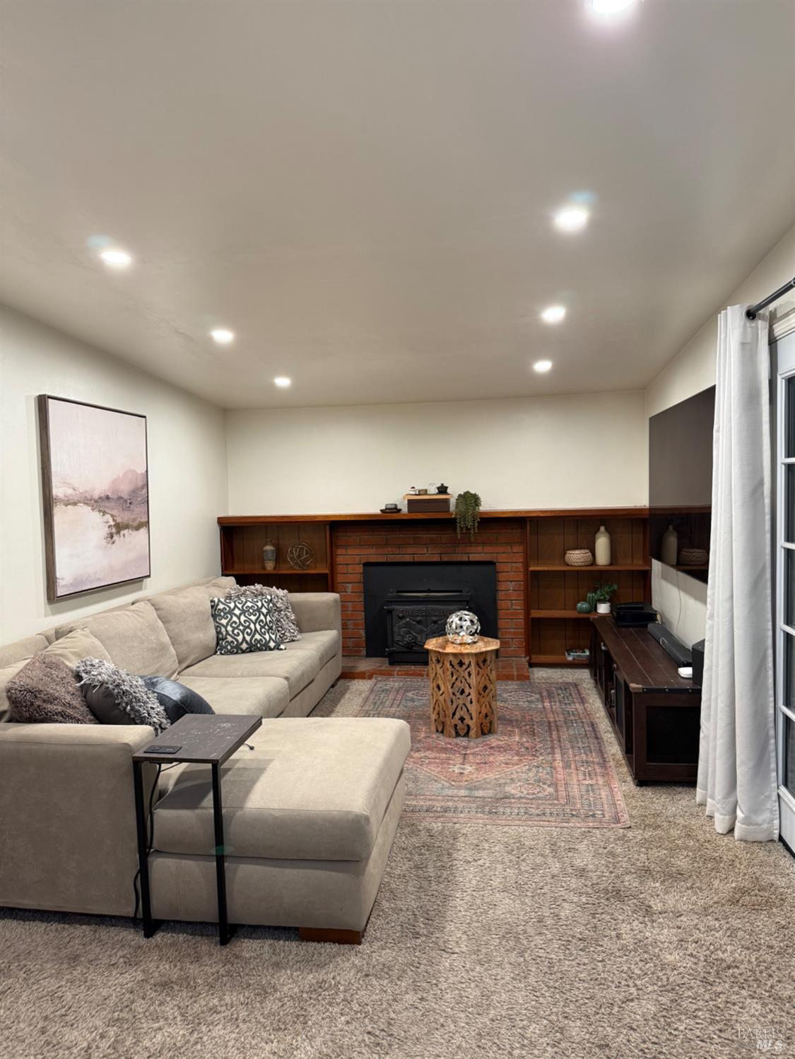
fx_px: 735
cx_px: 398
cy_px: 530
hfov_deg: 56.8
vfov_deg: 71.6
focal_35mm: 24
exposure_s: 1/60
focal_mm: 6.76
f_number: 1.78
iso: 160
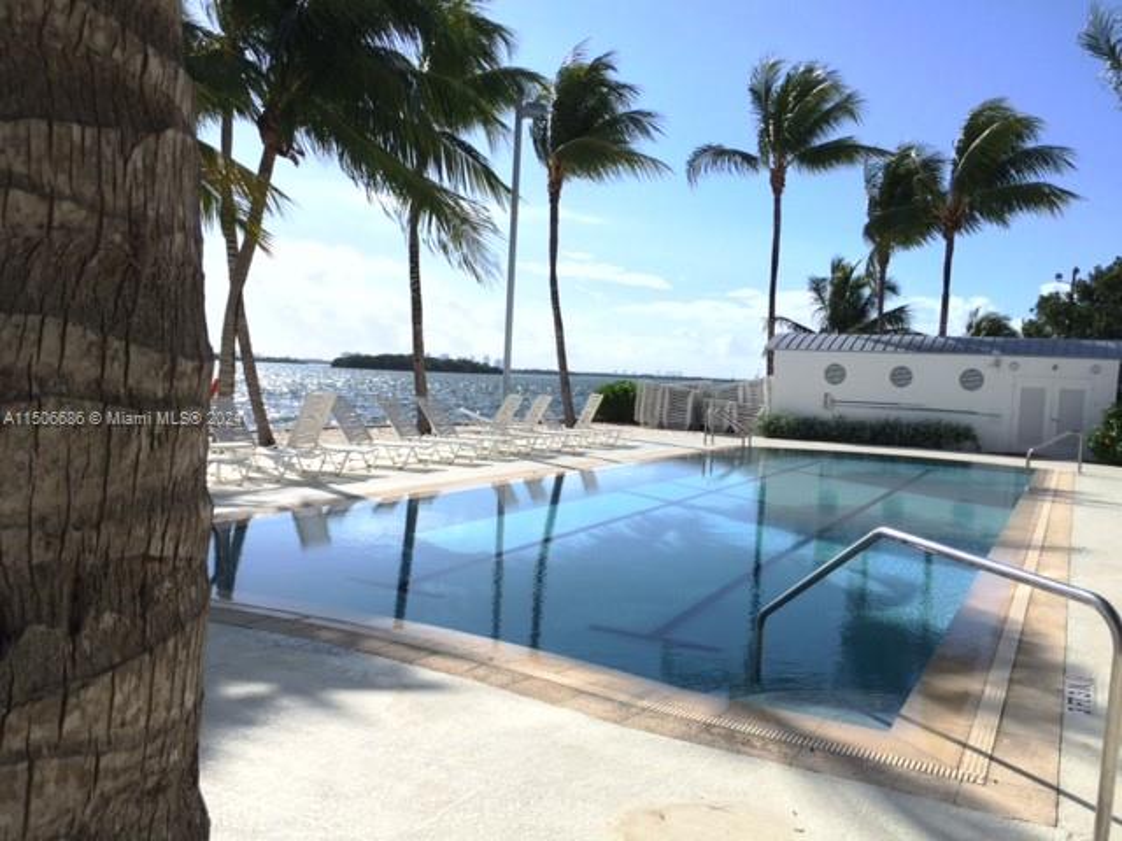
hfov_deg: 61.7
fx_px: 940
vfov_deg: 48.2
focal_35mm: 29
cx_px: 561
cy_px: 420
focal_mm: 4.15
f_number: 2.2
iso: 32
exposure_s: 1/1053
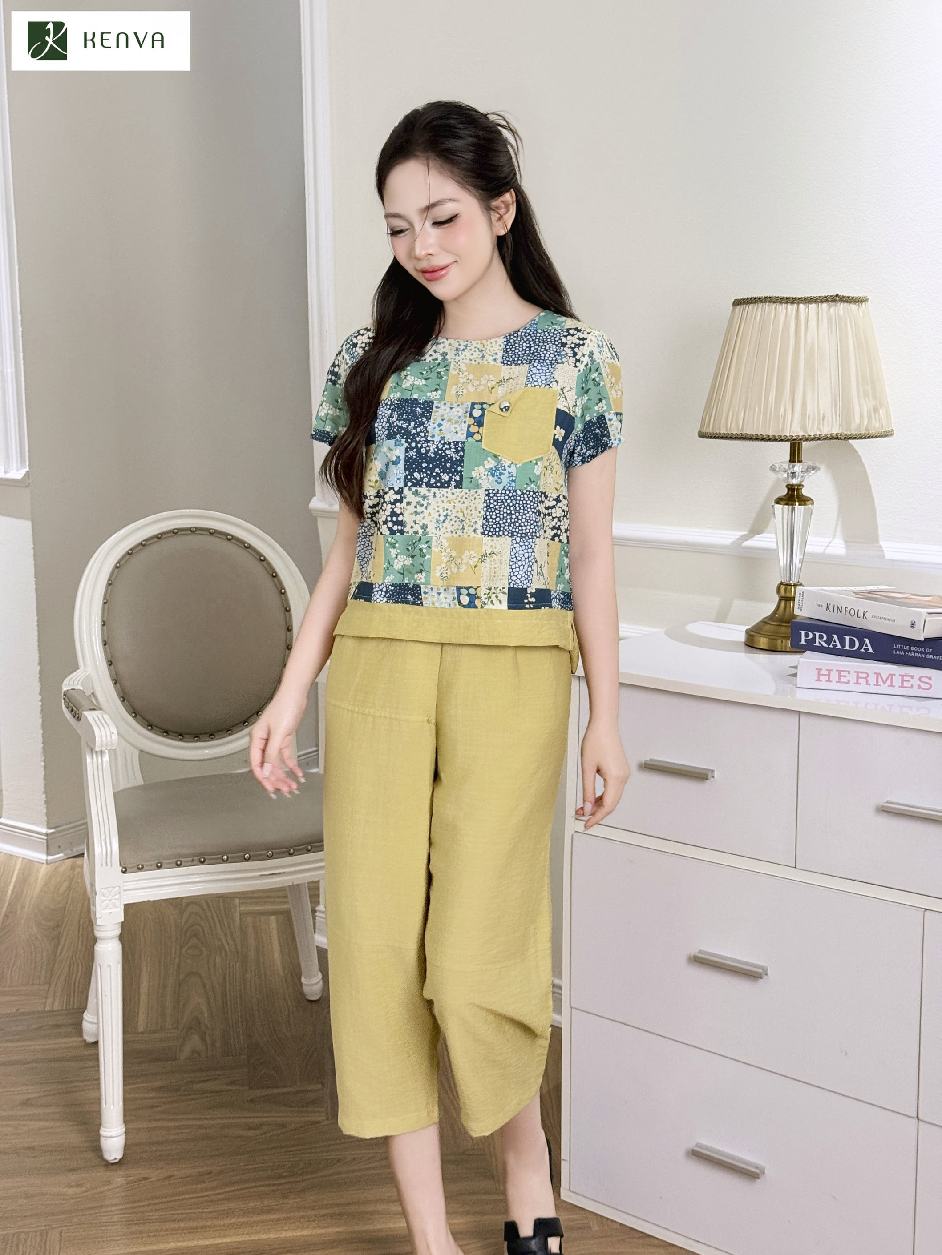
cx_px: 471
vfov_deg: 39.7
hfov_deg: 30.3
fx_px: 1741
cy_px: 628
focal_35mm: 48
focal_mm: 6.76
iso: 160
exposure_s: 1/60
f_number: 1.8
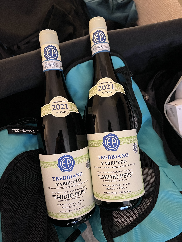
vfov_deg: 67.3
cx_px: 91
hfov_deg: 53.1
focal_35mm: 26
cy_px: 121
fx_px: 182
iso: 640
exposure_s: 1/40
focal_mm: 5.7
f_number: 1.5
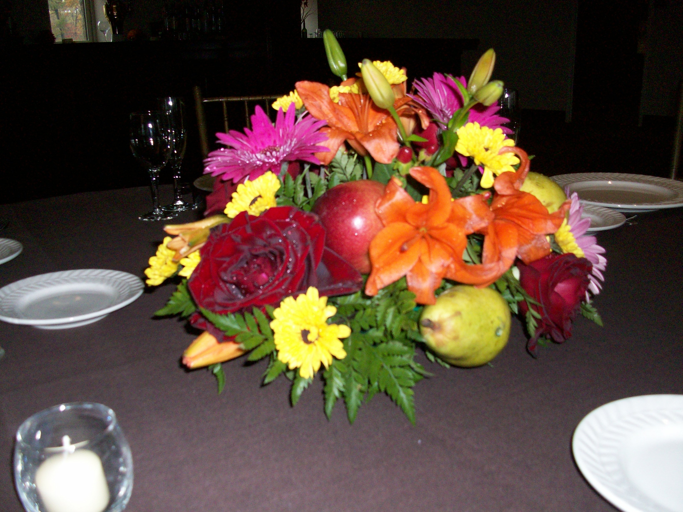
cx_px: 342
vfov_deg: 41.8
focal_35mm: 34
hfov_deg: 54.0
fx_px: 671
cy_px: 256
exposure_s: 1/60
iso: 160
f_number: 2.8
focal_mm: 5.7
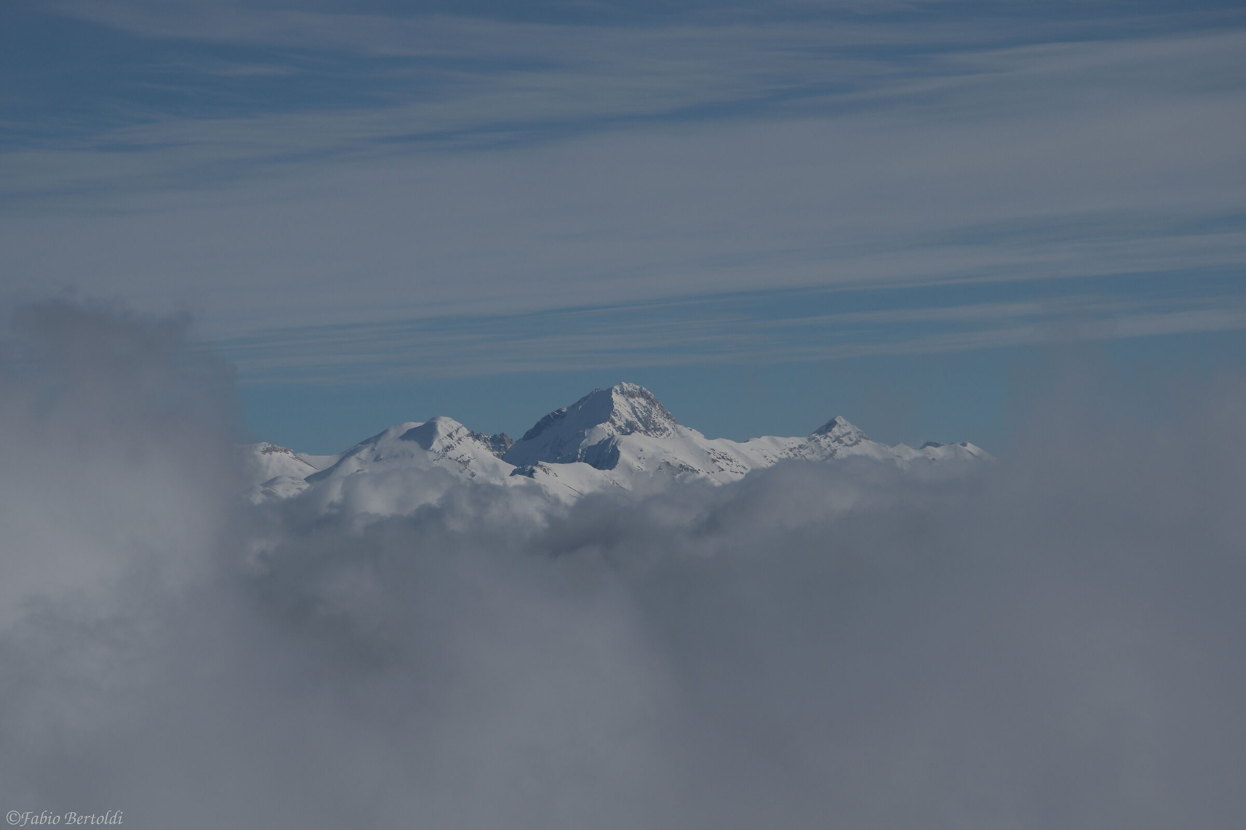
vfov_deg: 9.3
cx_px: 623
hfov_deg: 14.0
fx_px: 5087
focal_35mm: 147
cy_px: 415
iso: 200
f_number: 11
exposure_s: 1/1250
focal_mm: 98
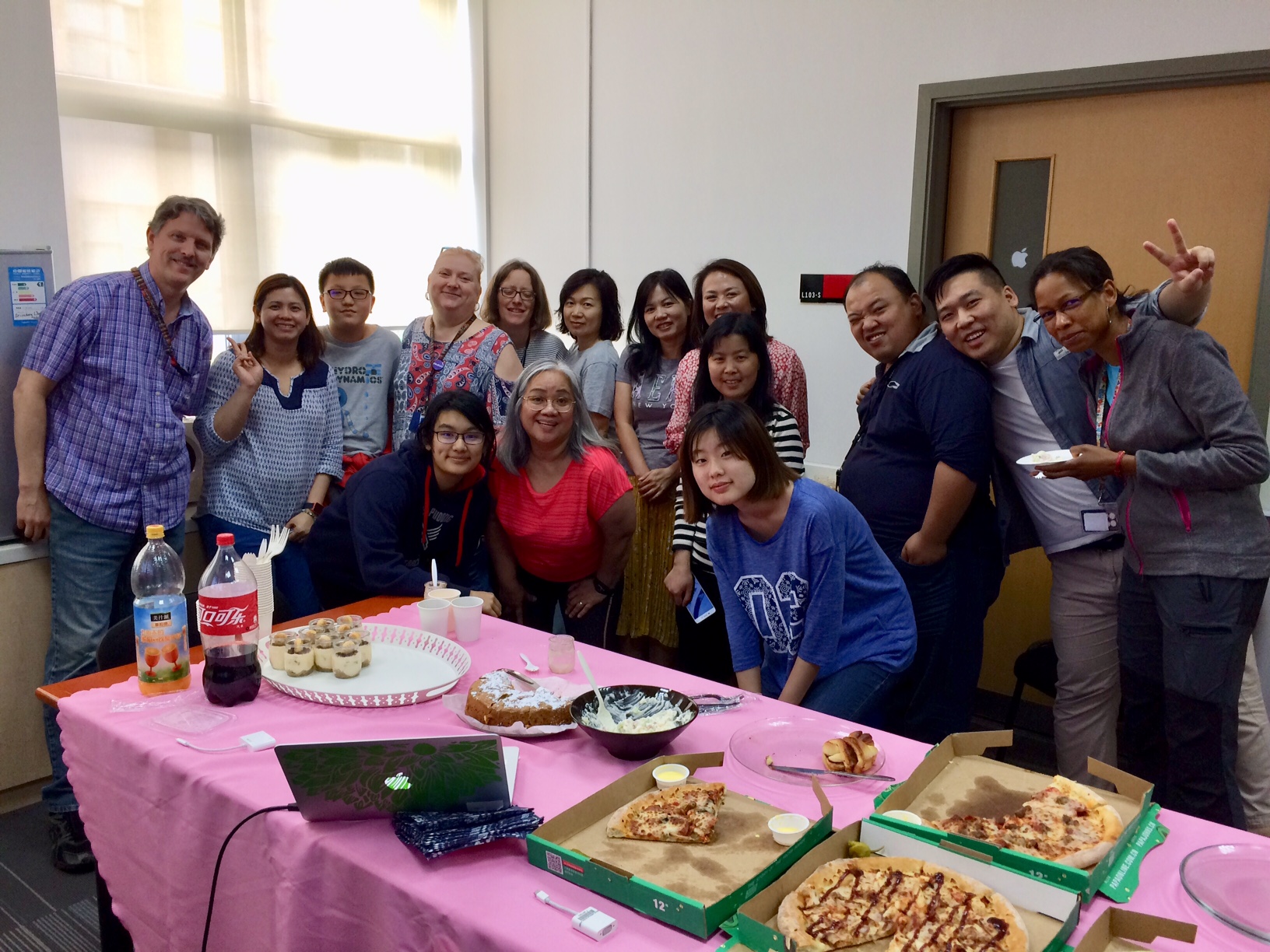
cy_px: 476
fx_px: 1064
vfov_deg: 48.2
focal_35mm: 29
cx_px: 635
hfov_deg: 61.7
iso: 40
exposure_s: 1/33
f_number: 2.2
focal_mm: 4.15
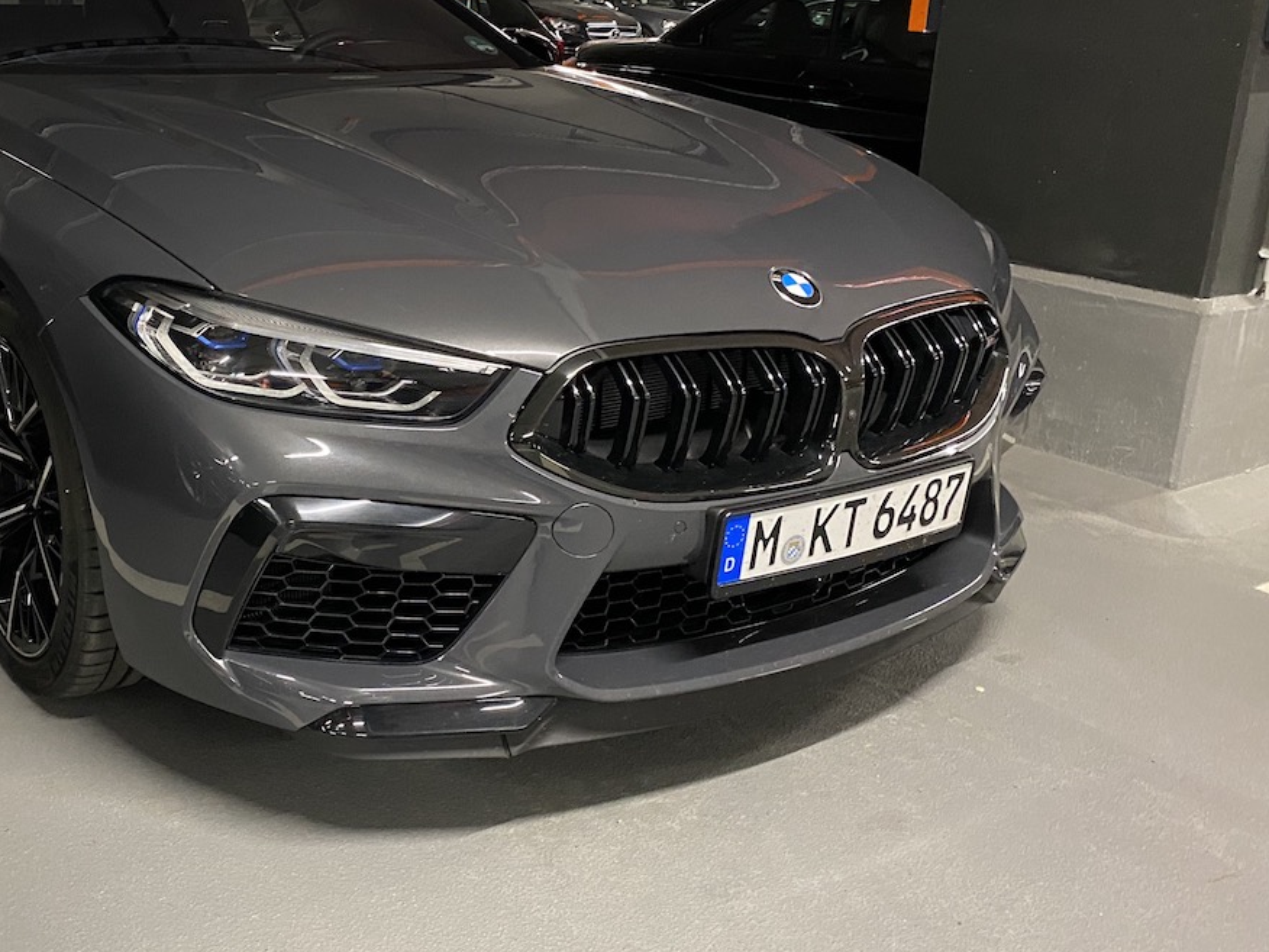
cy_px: 383
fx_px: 1393
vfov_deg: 37.6
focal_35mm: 38
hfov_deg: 47.5
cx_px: 346
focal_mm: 4.25
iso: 500
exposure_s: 1/36
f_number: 1.8
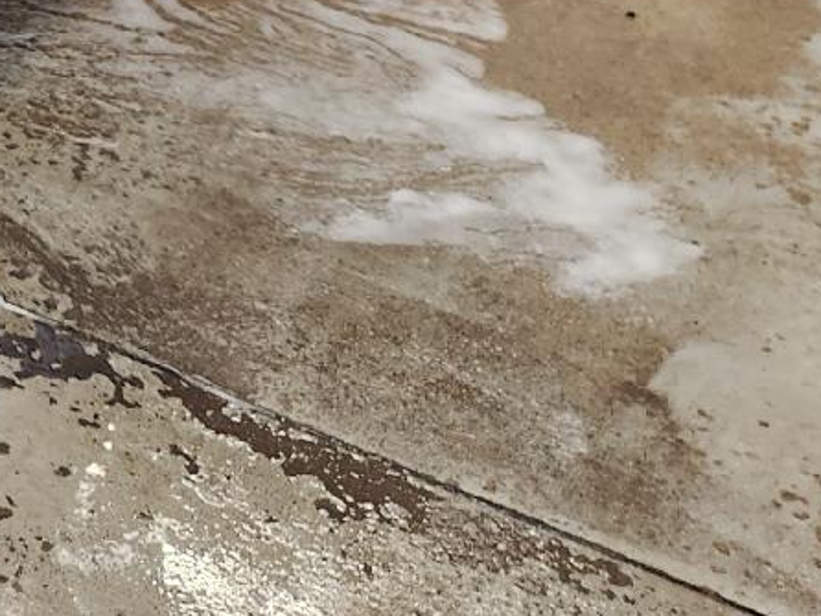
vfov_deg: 13.1
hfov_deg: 15.9
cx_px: -790
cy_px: -585
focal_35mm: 99
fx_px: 2349
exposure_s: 1/120
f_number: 1.8
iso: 125
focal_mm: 5.4
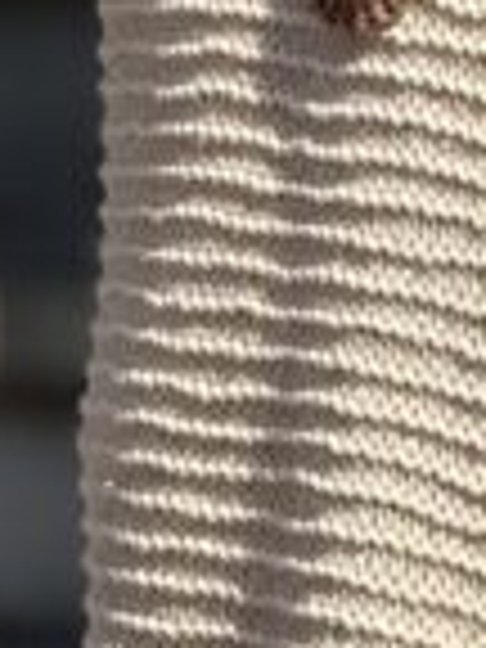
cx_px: 374
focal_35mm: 668
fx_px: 12505
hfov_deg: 2.2
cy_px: -162
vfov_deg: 3.0
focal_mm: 15.66
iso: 64
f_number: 2.8
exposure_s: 1/1546
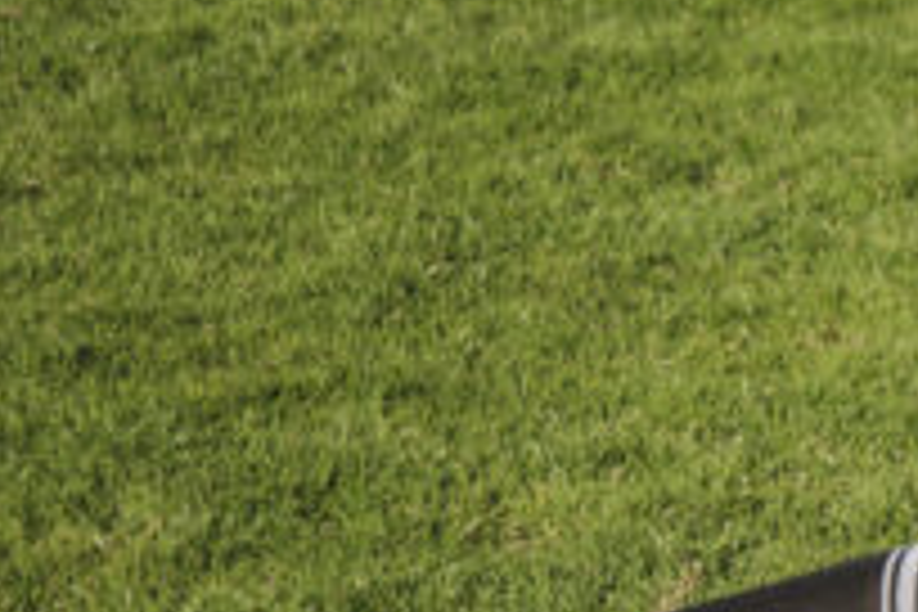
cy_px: 614
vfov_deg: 5.6
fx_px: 6247
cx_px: 1714
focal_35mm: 245
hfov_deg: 8.1
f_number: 5.6
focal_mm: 65
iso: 400
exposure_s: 1/2000
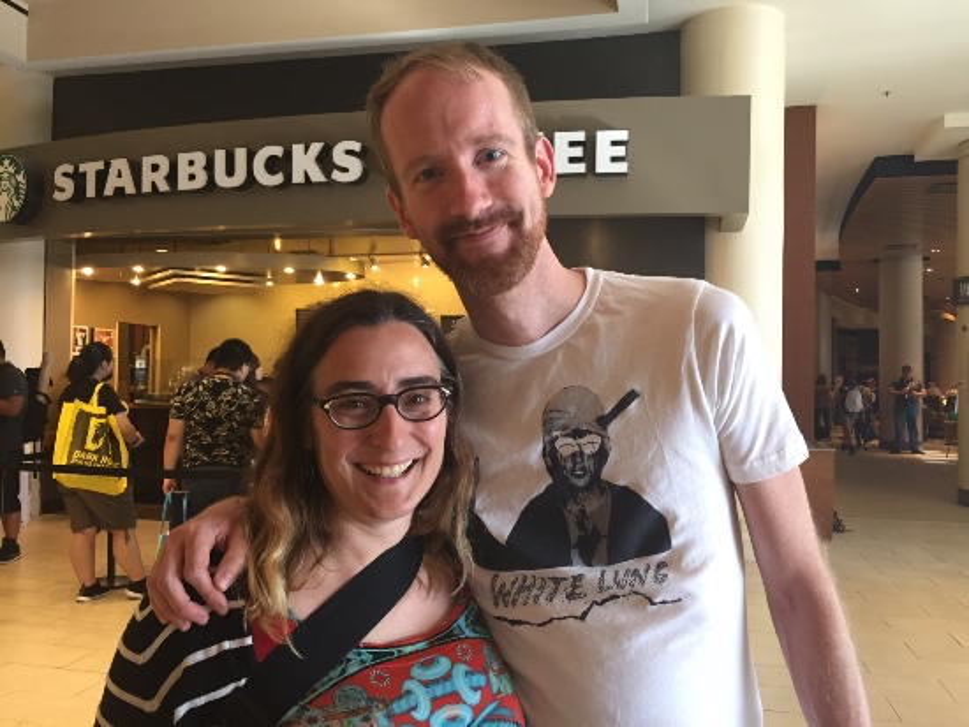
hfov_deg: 61.6
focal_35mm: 29
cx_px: 484
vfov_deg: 48.3
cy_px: 364
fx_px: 812
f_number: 2.2
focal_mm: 4.15
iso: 125
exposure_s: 1/30
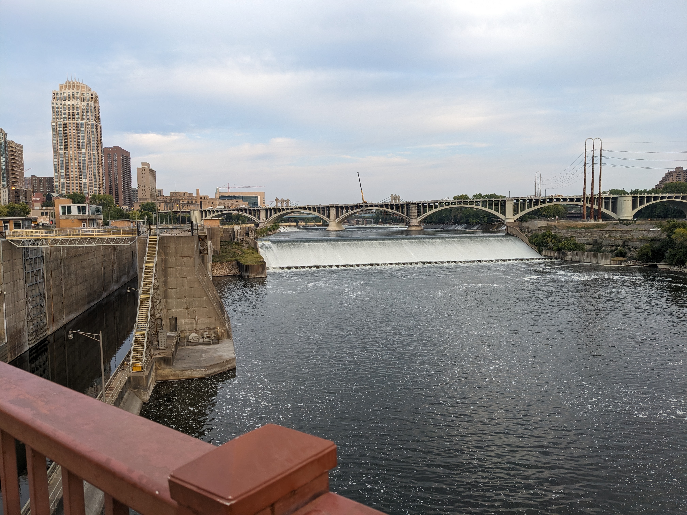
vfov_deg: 51.4
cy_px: 258
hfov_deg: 65.3
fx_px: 536
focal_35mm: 27
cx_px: 344
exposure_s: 1/1017
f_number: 1.73
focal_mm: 4.38
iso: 69
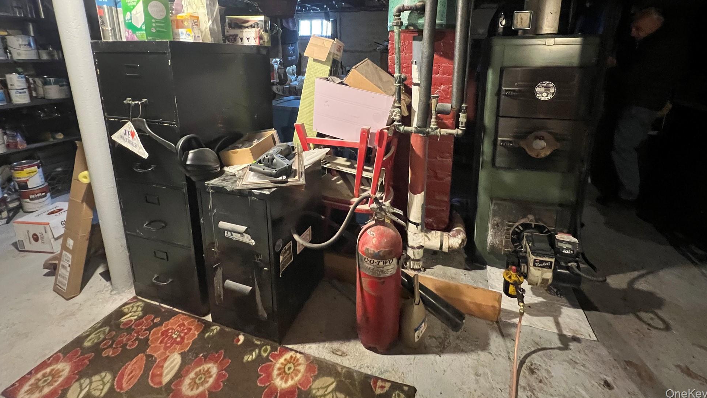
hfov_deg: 103.0
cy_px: 121
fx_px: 281
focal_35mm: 15
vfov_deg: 67.8
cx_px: 366
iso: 800
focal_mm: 1.57
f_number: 1.8
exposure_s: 1/40
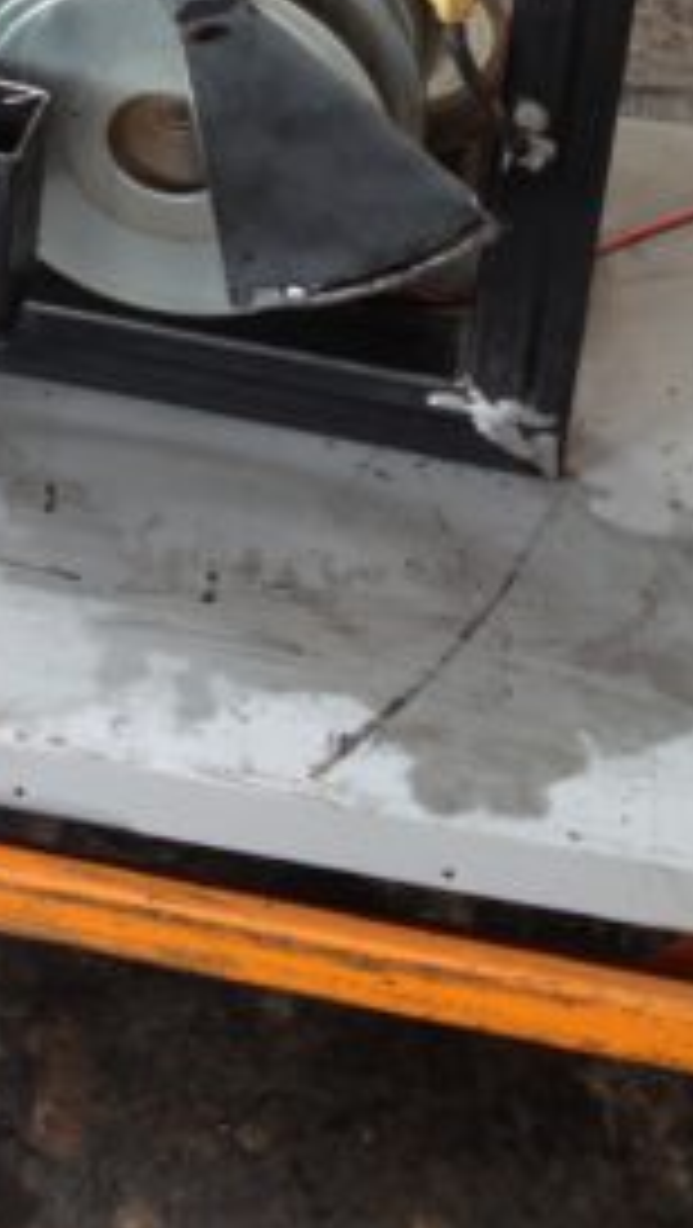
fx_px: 3032
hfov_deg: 12.8
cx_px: -90
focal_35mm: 93
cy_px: -182
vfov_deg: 21.5
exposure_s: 1/24
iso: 50
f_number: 2.4
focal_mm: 4.28
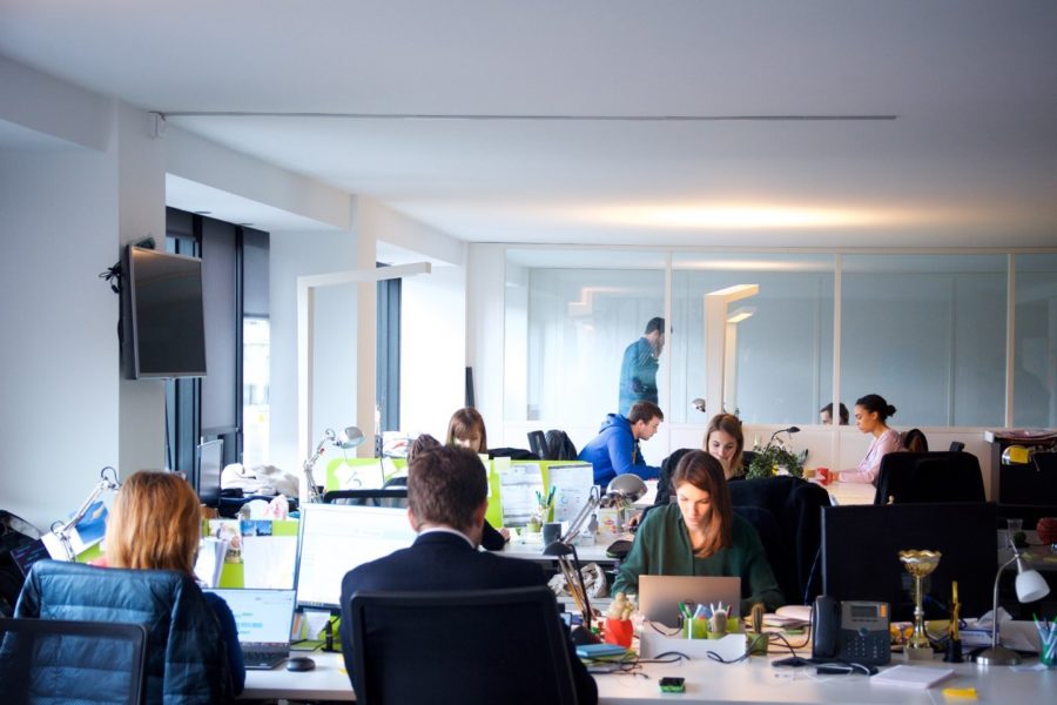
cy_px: 352
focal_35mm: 51
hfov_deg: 38.9
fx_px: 1497
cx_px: 528
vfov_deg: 26.5
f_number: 2.8
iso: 250
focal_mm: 34
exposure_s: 1/80
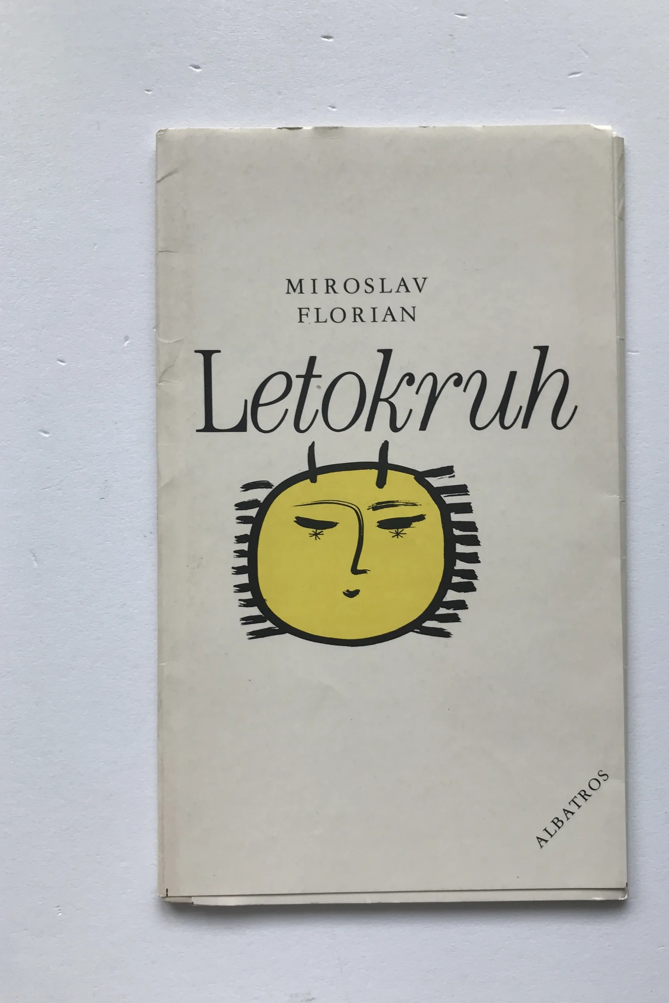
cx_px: 365
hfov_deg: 43.6
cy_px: 508
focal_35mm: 30
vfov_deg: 61.9
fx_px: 836
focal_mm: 3.99
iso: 25
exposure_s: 1/100
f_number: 1.8
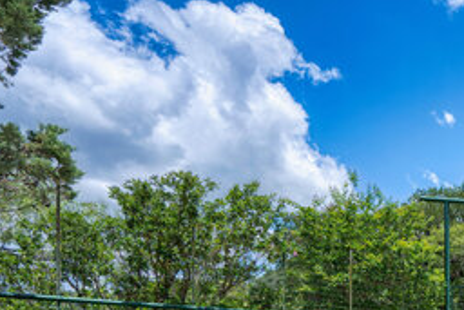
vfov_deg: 29.5
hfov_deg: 37.1
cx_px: 555
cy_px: 356
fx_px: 516
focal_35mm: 40
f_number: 7.1
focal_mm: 16
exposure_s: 1/1600
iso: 100
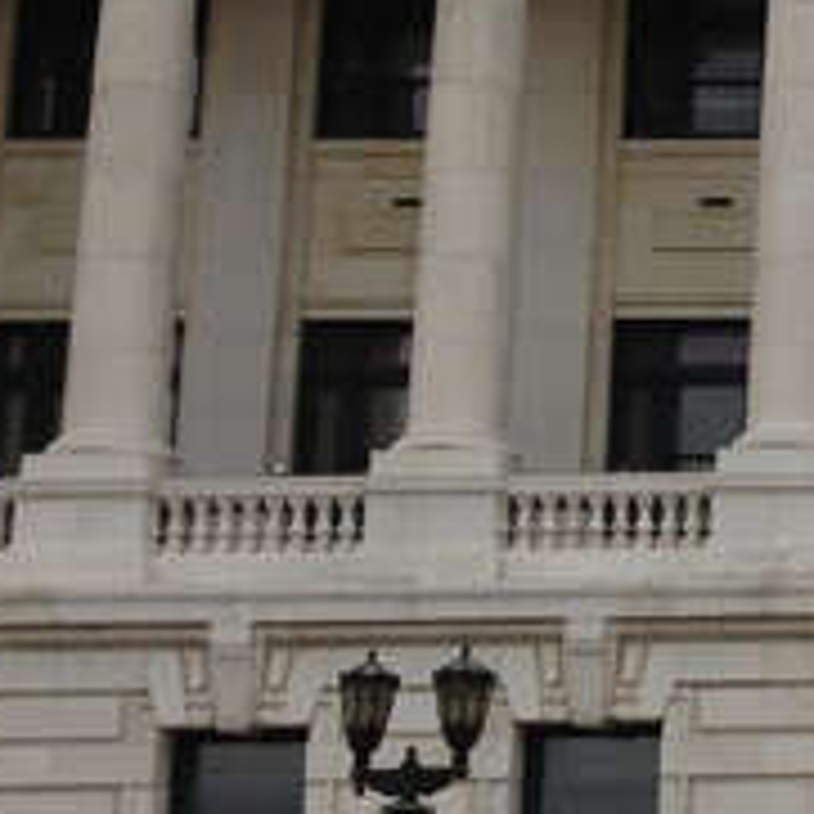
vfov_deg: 13.5
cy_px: 472
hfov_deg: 12.0
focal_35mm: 129
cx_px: 1624
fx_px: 3432
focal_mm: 4.13
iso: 50
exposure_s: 1/1642
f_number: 2.4
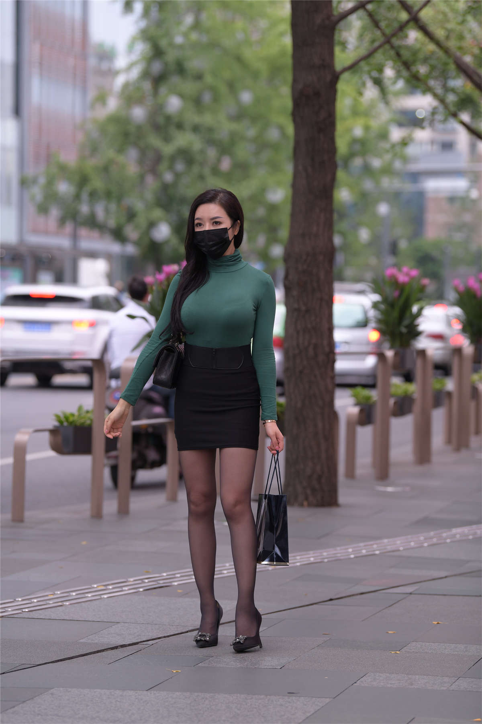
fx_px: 2611
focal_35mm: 130
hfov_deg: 10.5
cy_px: 362
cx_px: 241
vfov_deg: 15.8
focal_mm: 130
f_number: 3.5
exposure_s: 1/250
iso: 500
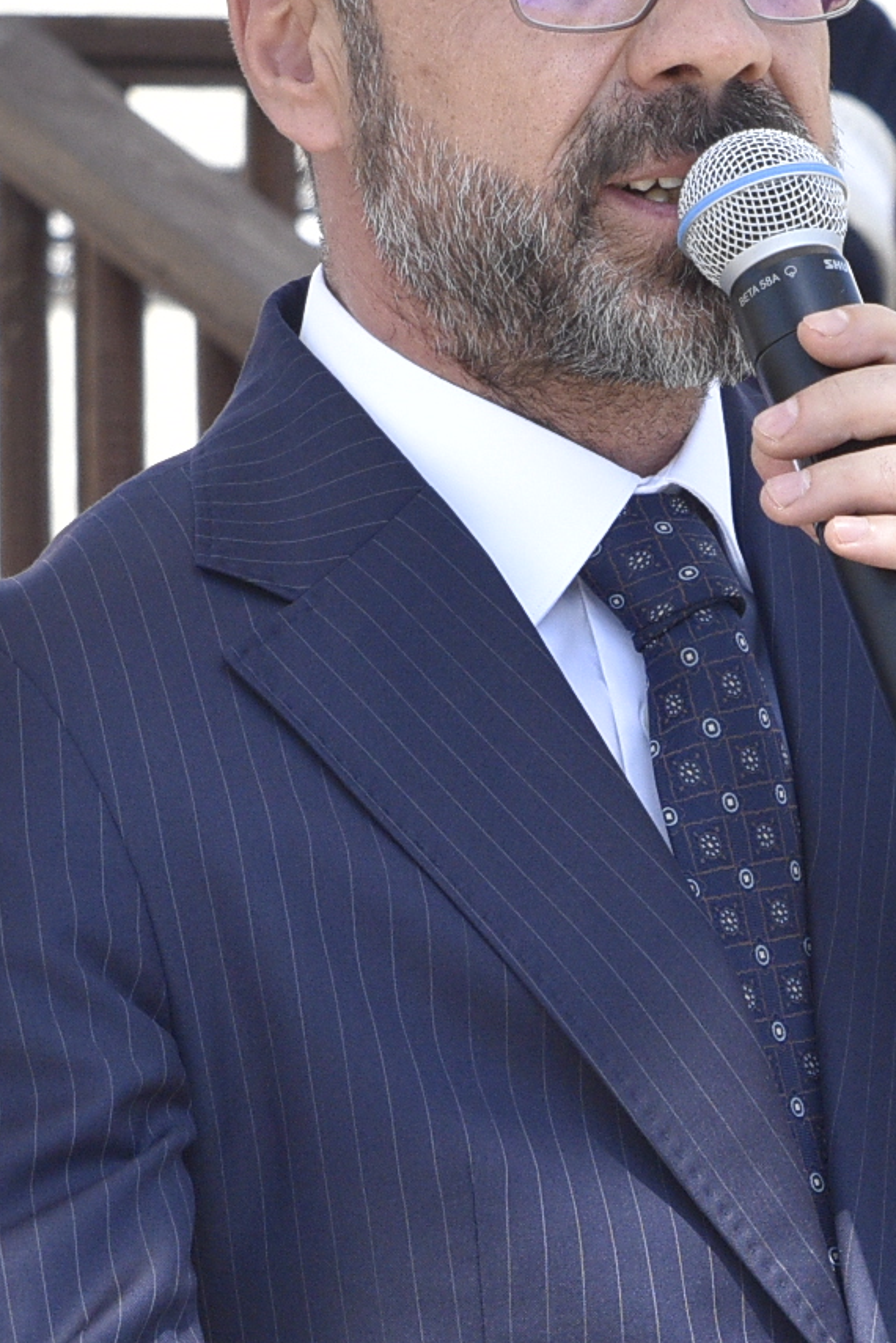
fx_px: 13726
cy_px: 783
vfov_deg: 5.6
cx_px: 748
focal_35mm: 368
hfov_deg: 3.7
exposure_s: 1/1000
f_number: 8
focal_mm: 70
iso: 1000
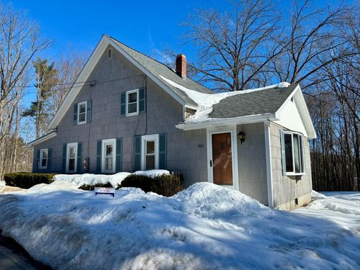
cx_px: 180
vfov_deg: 53.1
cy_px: 135
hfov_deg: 67.3
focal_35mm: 26
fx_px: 270
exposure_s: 1/3311
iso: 50
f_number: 1.6
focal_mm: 5.96
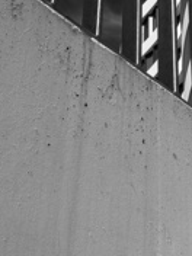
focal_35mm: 120
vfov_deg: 14.5
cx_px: 287
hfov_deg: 11.8
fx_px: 887
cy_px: -201
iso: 160
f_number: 10
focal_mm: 14.5
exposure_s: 1/500
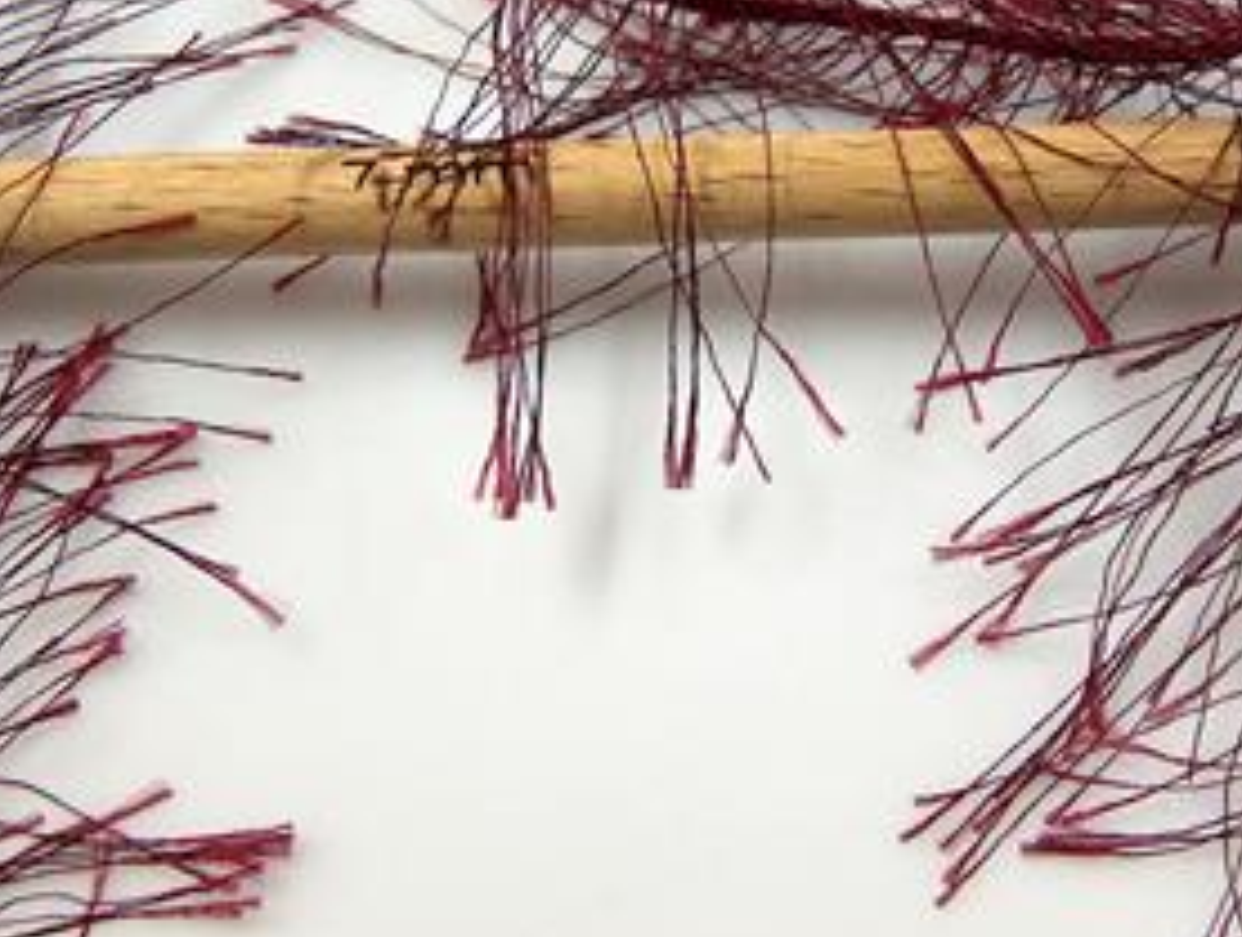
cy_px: 303
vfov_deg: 19.6
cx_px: 592
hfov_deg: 25.9
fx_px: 2697
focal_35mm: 75
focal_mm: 10.64
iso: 200
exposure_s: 1/11.3
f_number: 2.8
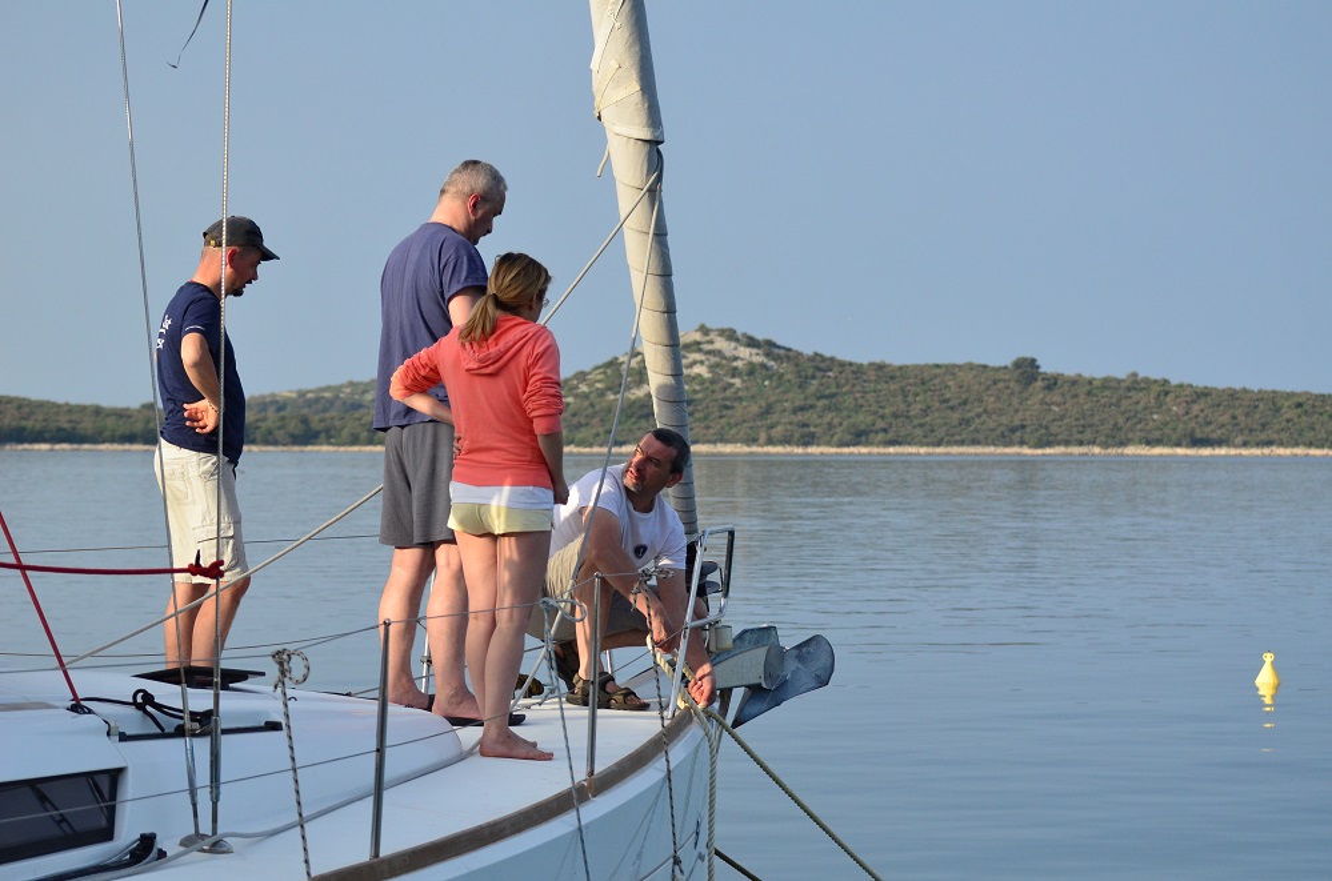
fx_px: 3876
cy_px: 440
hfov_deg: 19.5
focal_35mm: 105
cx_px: 666
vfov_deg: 13.0
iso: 800
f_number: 4.5
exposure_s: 1/4000
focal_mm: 70
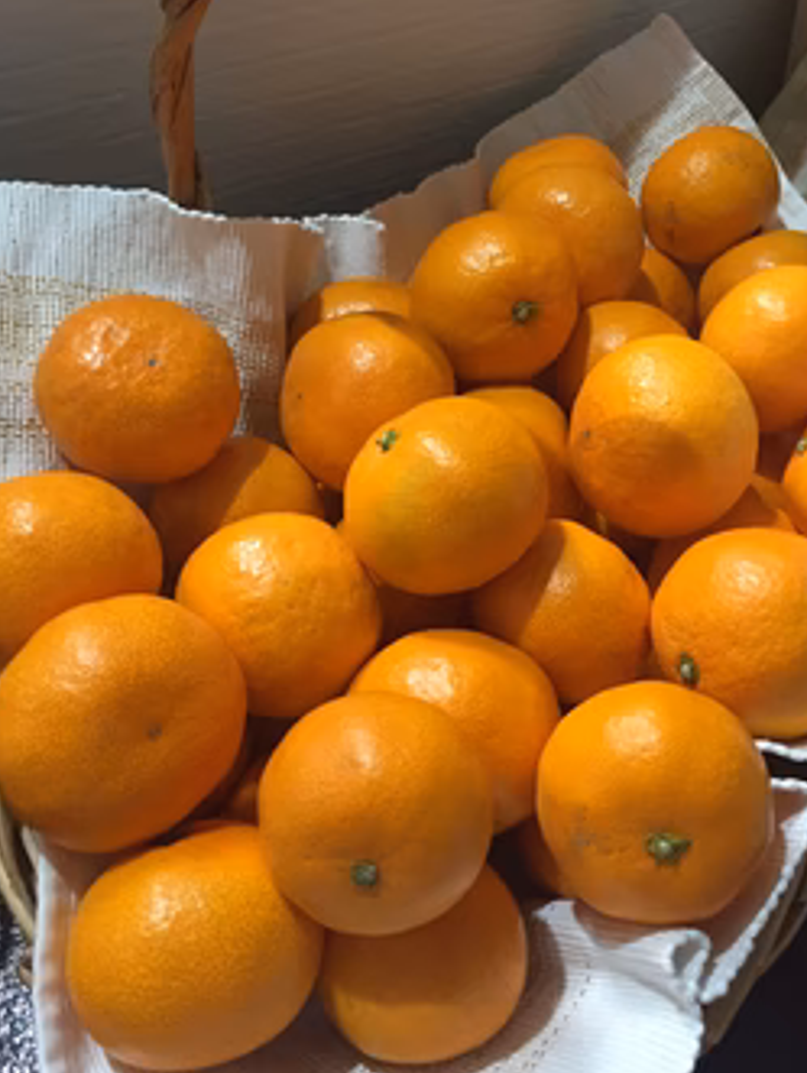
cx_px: 447
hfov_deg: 40.7
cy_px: 483
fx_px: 1086
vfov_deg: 52.5
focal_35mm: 35
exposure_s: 1/30
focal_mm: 4.15
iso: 125
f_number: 2.2
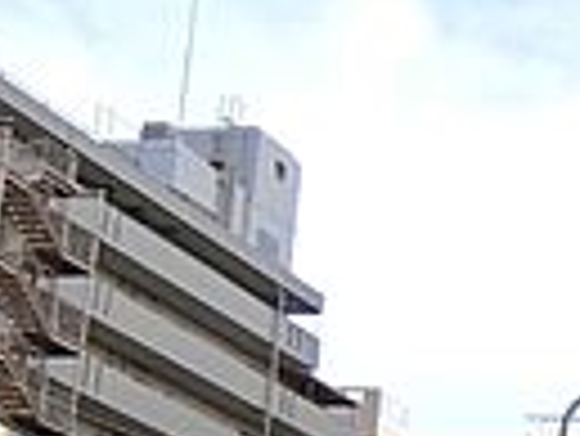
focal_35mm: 115
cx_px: 1335
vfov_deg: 12.0
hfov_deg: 13.3
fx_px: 1929
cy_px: 744
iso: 80
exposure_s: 1/500
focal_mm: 5.13
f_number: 3
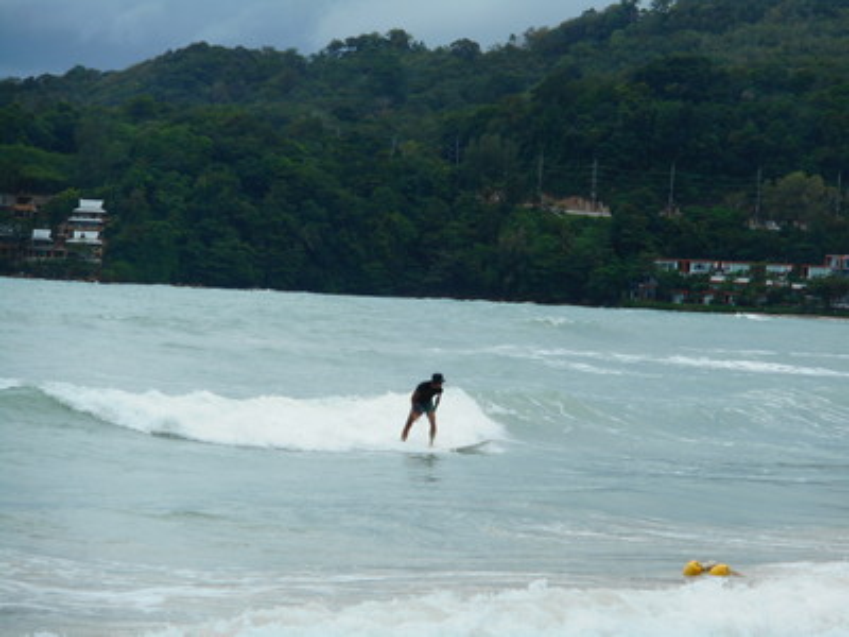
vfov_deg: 8.5
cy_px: 318
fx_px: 4292
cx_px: 424
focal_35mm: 175
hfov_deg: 11.3
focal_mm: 31.4
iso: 80
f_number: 6.4
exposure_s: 1/400
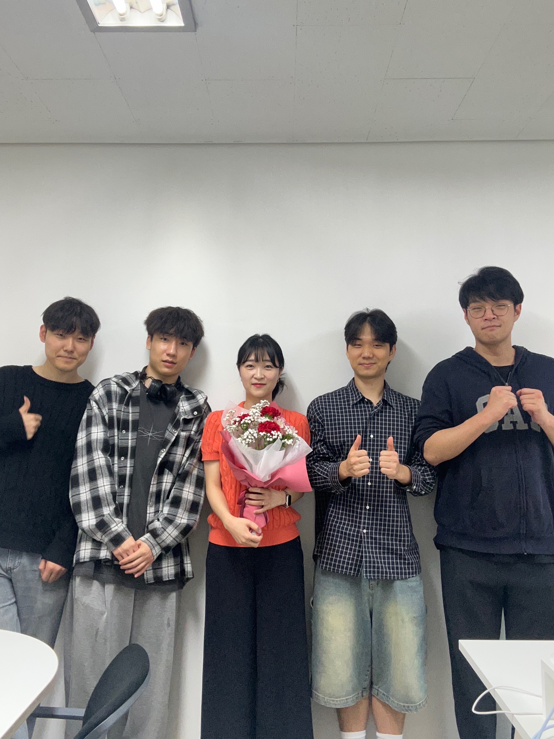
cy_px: 370
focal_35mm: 30
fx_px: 640
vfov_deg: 60.0
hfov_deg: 46.8
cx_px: 277
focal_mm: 2.69
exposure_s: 1/60
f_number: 1.9
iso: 100
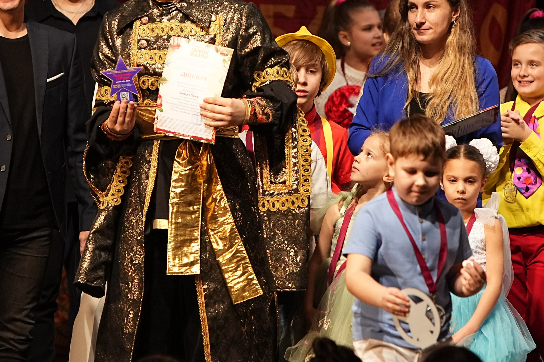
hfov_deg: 5.2
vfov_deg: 3.5
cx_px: 177
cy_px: 120
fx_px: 5954
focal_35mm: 394
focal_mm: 175
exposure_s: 1/400
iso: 2000
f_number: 2.8
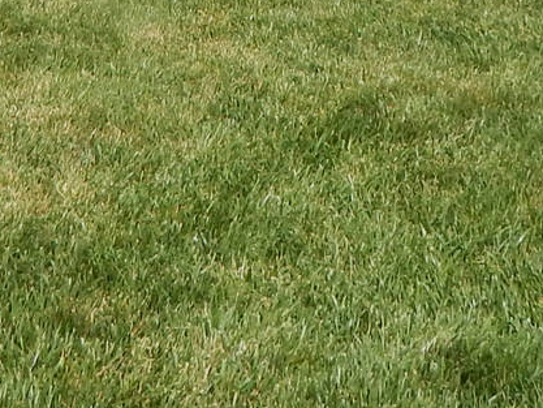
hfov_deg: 17.4
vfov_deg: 11.4
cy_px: -497
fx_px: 1773
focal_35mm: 113
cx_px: 268
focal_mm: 4
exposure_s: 1/1500
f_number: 3
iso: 125
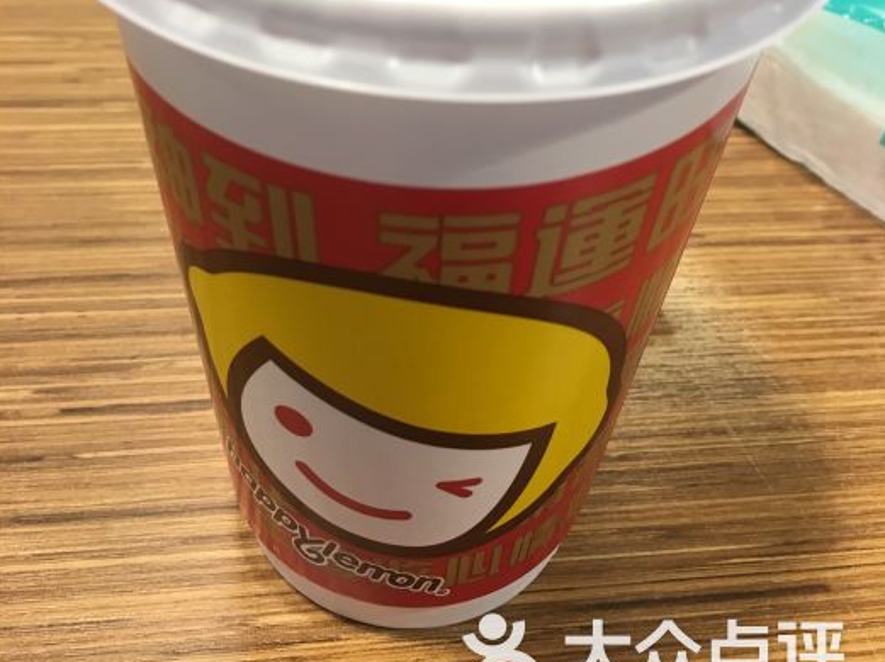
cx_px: 442
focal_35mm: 39
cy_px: 148
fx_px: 996
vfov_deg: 35.8
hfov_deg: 47.9
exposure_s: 1/33
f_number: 2.2
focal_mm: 4.15
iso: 80
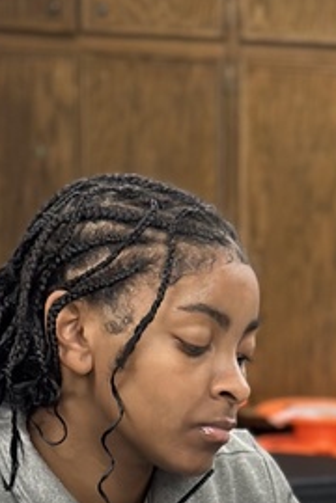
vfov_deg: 10.6
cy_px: 680
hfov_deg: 7.2
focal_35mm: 189
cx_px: 482
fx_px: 2646
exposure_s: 1/60
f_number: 1.78
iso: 250
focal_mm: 6.86
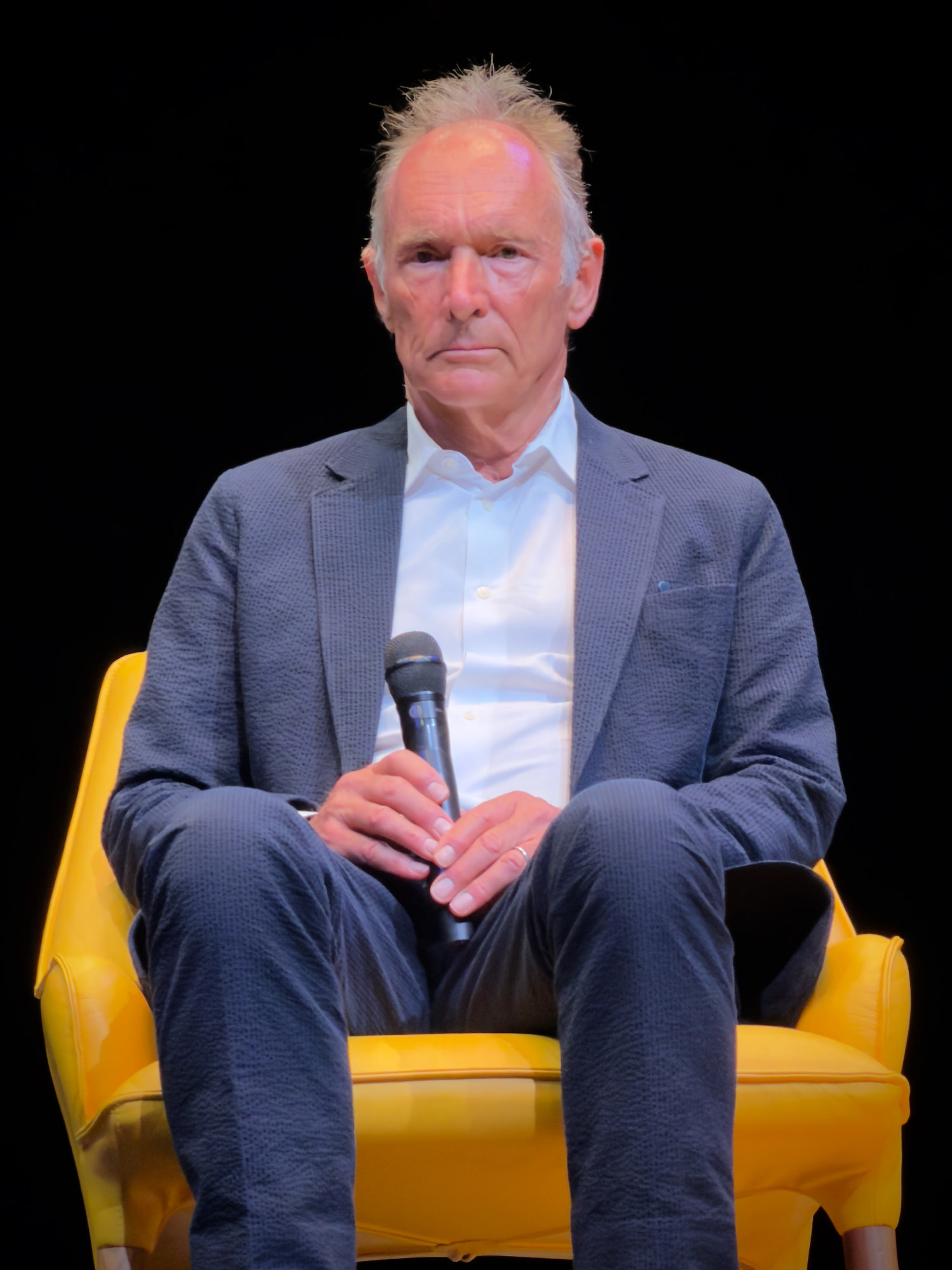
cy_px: 635
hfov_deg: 7.4
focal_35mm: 200
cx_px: 476
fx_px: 7334
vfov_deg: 9.9
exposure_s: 1/60
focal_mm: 16.9
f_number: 2.8
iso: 500
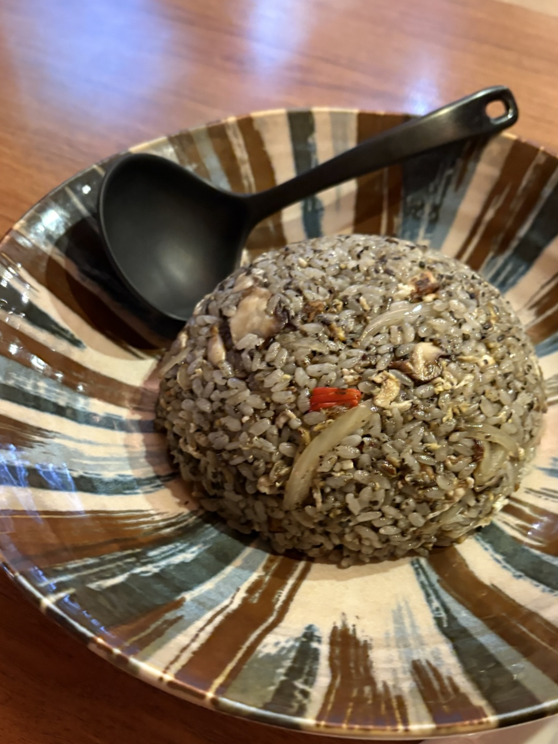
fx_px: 774
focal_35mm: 36
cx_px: 314
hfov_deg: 39.6
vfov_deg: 51.0
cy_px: 446
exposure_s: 1/30
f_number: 1.6
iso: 500
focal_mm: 5.96
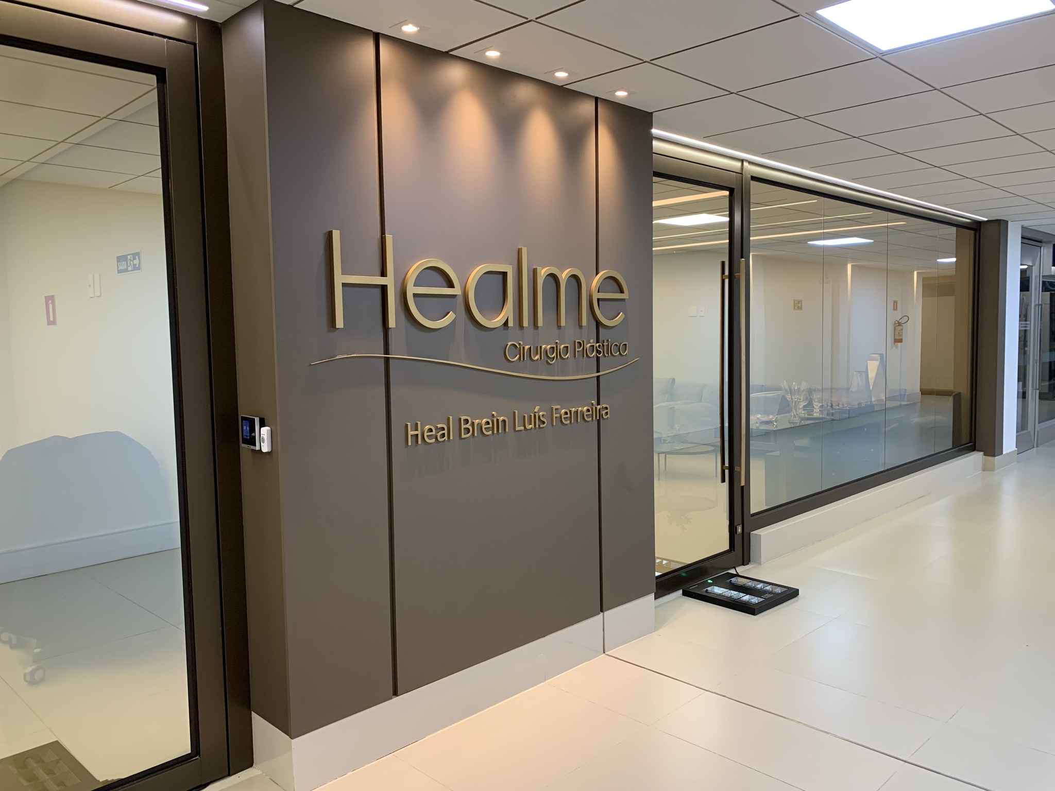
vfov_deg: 53.1
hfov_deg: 67.3
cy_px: 396
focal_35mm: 26
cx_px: 528
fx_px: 792
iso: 100
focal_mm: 4.25
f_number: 1.8
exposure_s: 1/60
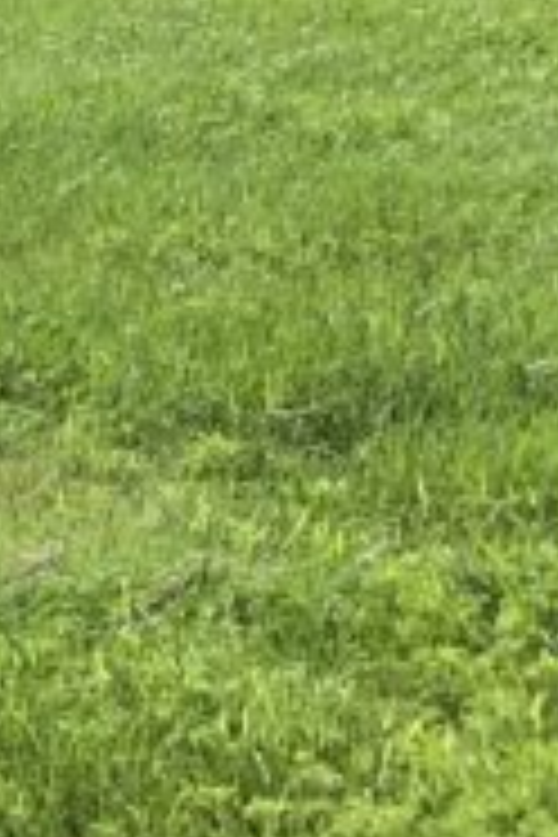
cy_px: -482
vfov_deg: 12.9
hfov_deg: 7.6
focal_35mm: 149
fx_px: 3464
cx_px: -1328
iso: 25
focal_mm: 4.25
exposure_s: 1/2160
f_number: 1.8
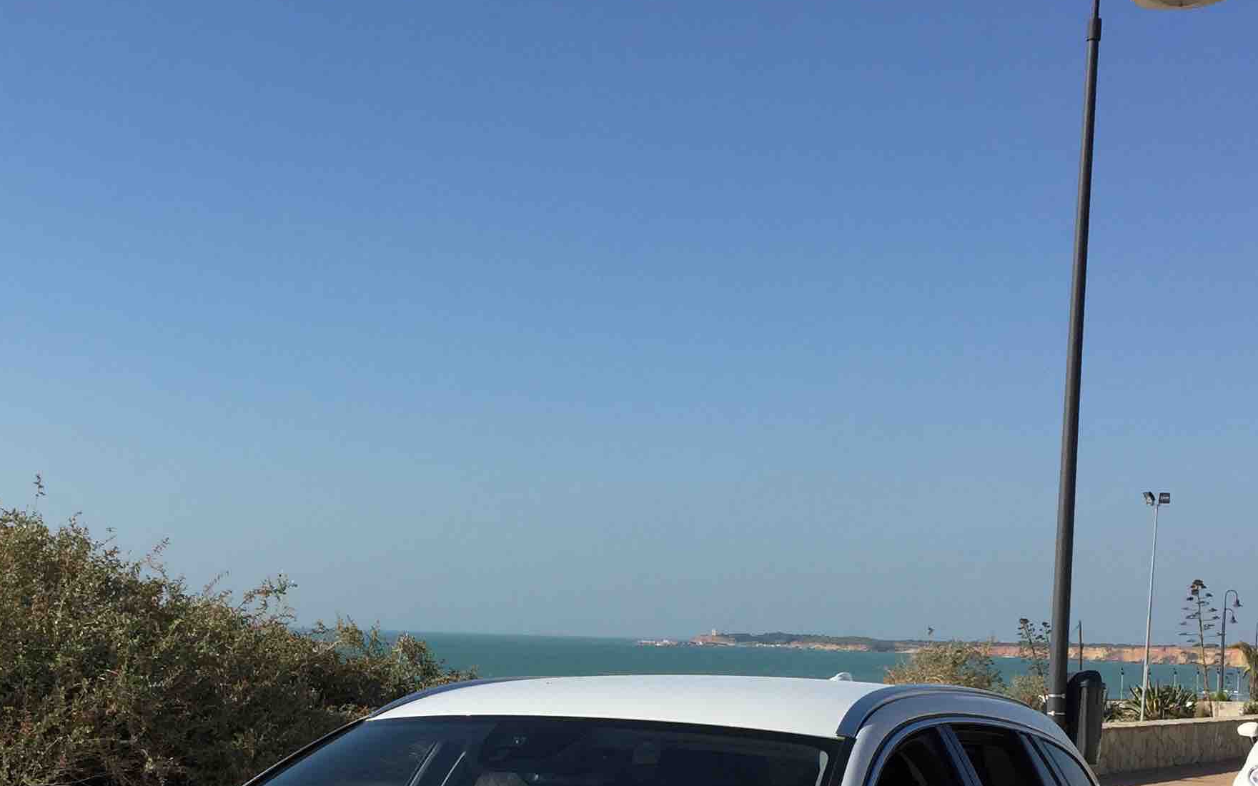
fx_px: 1954
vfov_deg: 22.1
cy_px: 750
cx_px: 529
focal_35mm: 57
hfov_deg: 35.6
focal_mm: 4.15
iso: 32
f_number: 2.2
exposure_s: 1/3597
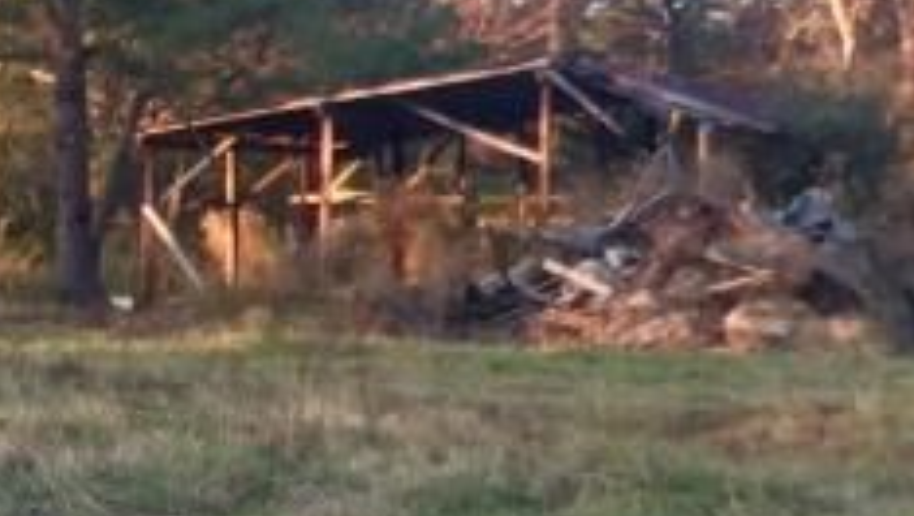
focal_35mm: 138
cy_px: 446
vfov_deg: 8.8
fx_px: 3347
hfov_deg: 15.5
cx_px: 355
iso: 40
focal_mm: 4.15
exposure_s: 1/120
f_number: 2.2
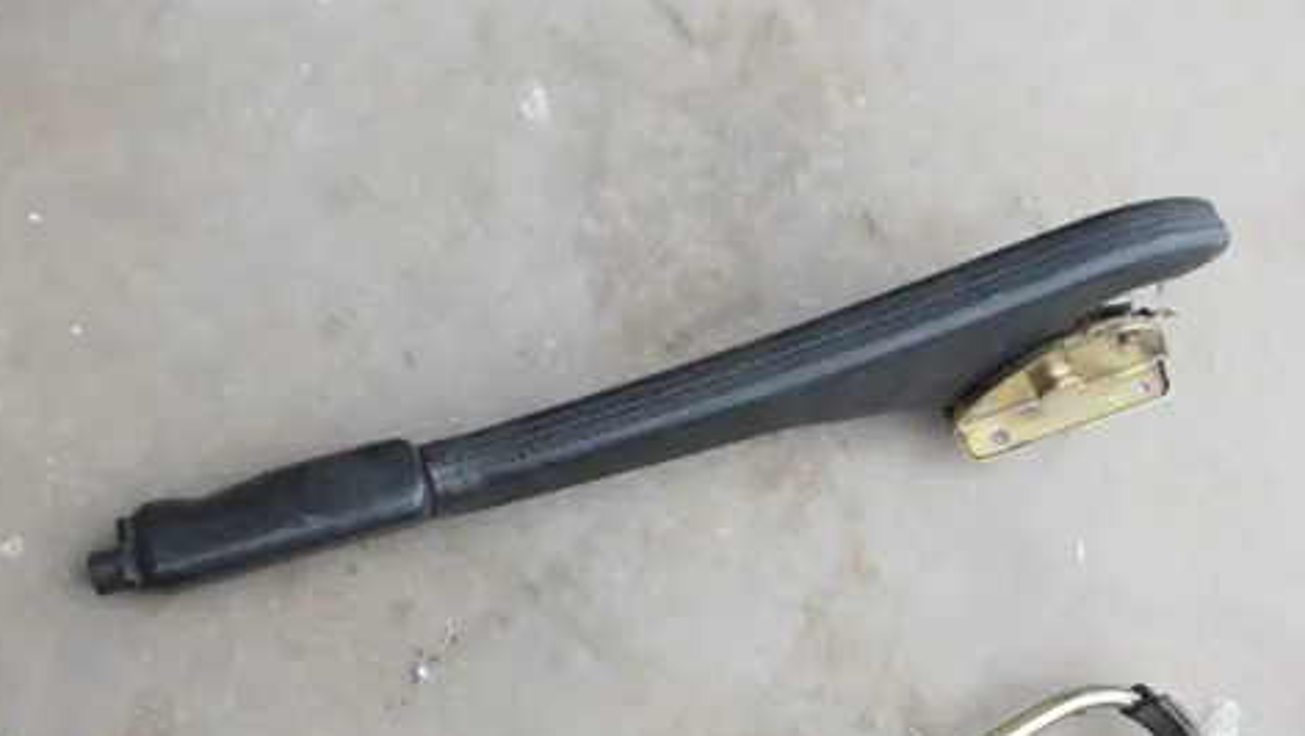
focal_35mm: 31
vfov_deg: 37.7
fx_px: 1073
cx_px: 644
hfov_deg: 62.6
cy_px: 429
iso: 80
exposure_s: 1/50
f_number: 2.7
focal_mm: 4
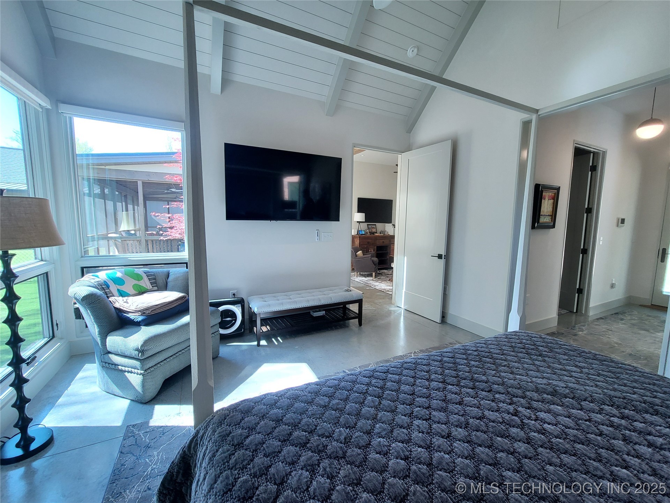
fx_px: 252
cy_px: 252
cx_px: 335
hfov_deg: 106.2
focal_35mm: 13
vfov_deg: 89.9
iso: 100
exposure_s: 1/120
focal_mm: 2.2
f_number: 2.2
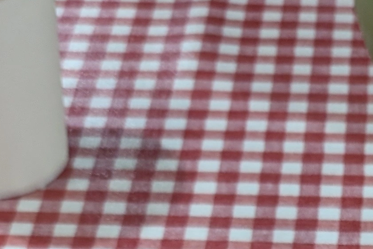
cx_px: 372
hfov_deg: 16.6
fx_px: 1254
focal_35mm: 121
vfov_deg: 9.6
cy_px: 668
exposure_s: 1/50
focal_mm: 6.9
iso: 326
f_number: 1.68
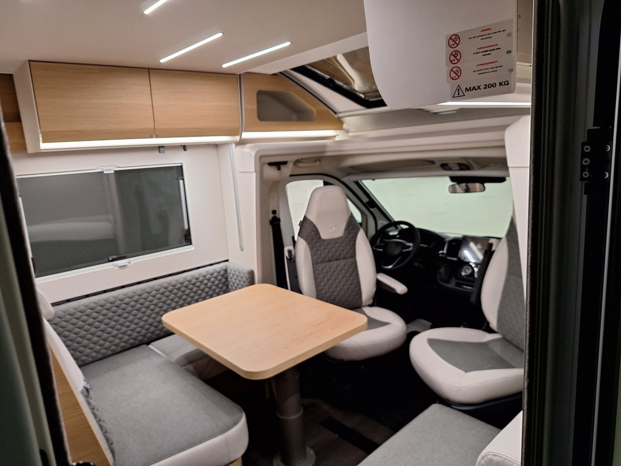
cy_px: 233
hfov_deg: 73.9
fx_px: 413
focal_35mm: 23
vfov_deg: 58.9
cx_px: 310
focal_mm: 5.54
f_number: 1.8
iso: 125
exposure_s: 1/50
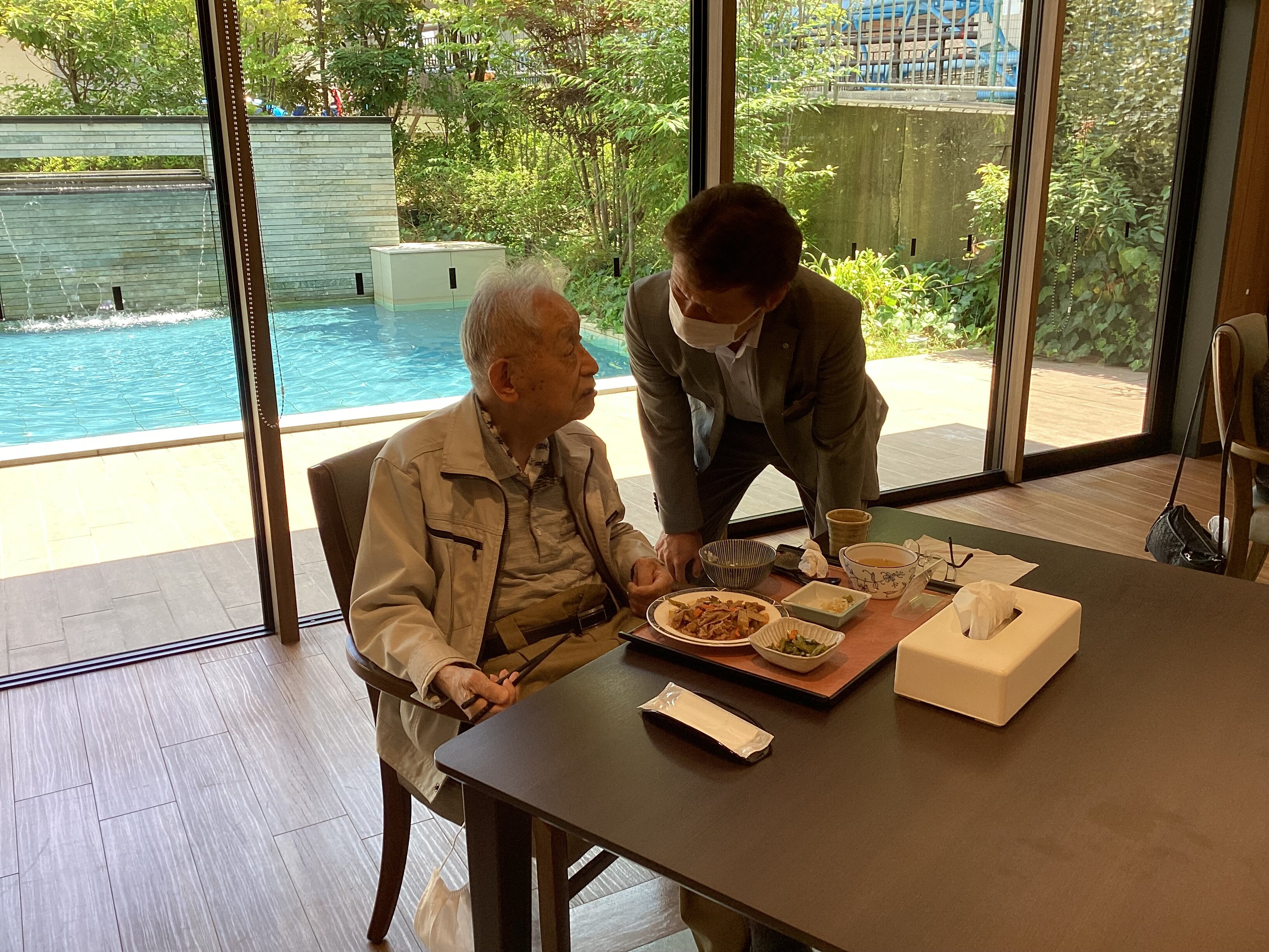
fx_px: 1136
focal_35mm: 31
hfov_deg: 58.4
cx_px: 634
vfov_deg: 45.4
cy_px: 476
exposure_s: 1/120
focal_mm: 3.3
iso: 40
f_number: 2.4
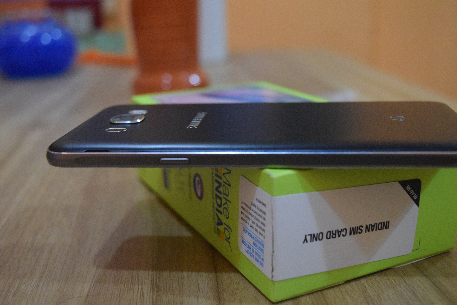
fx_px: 609
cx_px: 228
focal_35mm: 48
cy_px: 152
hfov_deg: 41.1
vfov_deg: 28.1
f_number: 5
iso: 6400
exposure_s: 1/125
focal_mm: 32
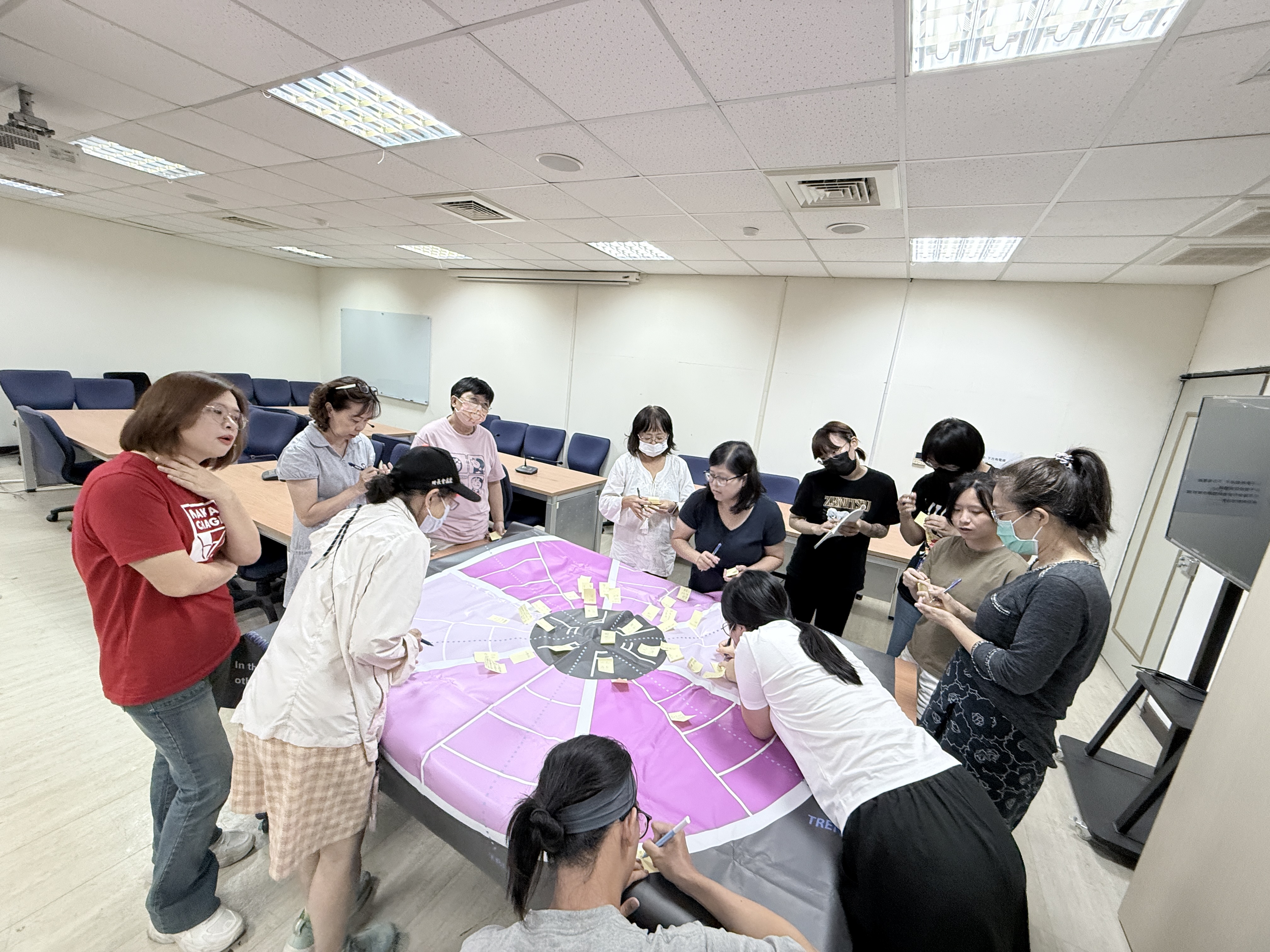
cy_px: 476
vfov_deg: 85.7
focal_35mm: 14
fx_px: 514
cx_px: 635
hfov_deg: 102.1
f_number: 2.2
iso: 320
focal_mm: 2.22
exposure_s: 1/60
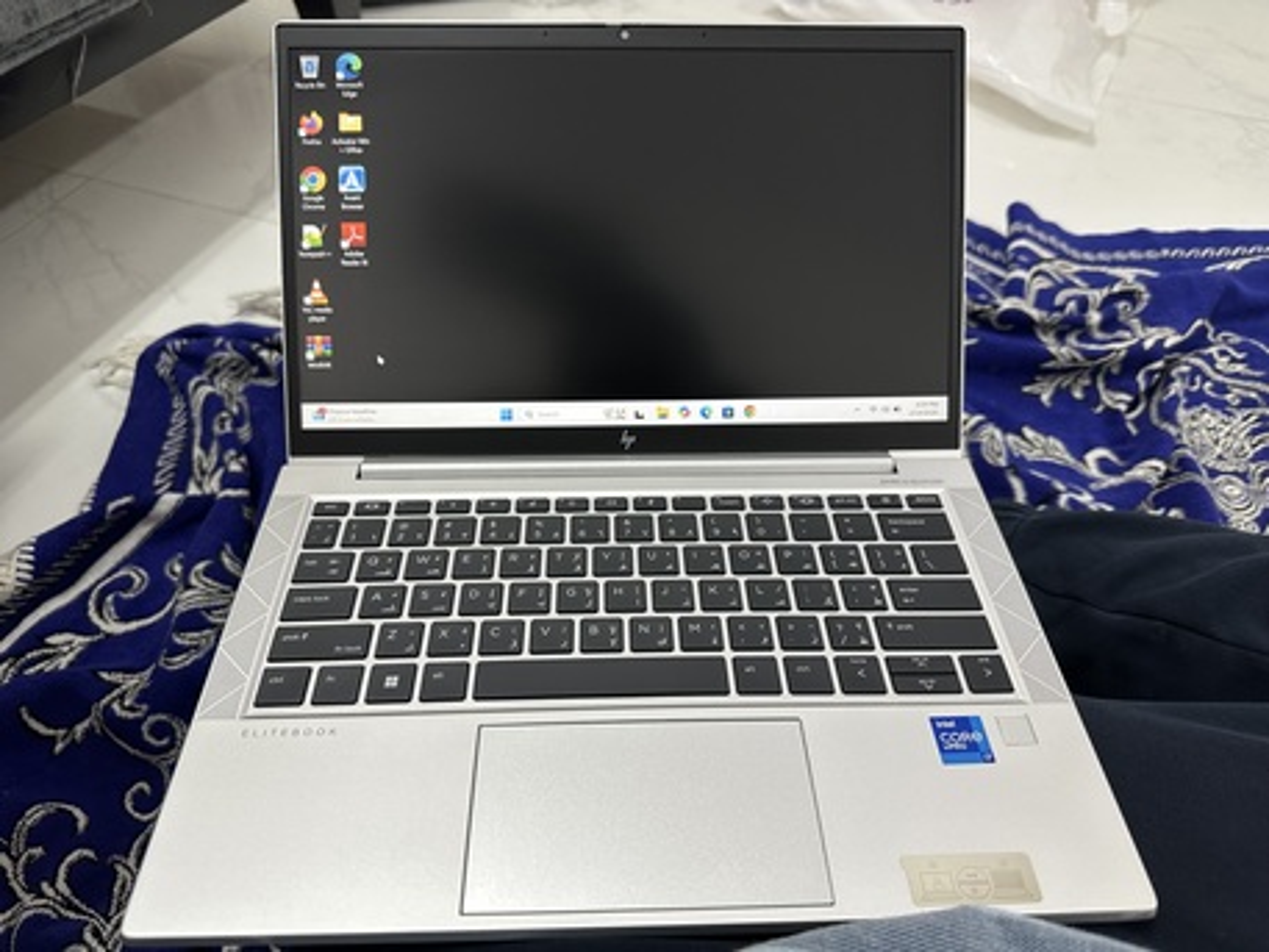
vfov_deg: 56.8
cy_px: 476
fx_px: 880
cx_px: 634
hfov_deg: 71.6
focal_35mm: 24
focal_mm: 6.86
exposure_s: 1/60
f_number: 1.78
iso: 200
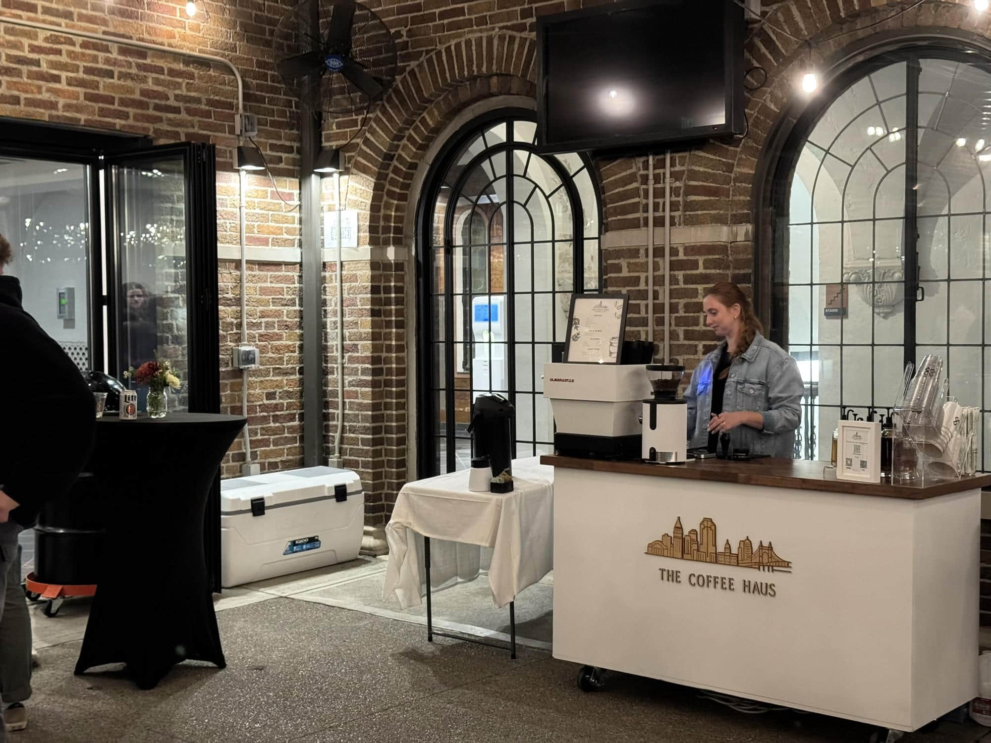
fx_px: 1374
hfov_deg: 39.7
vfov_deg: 30.3
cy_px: 372
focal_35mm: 48
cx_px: 496
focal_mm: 6.76
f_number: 1.78
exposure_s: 1/30
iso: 400
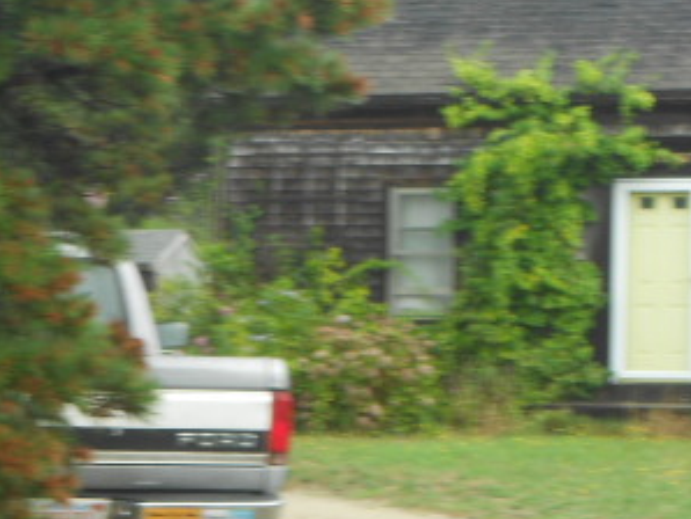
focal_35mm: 163
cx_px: 737
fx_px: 3256
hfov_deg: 11.9
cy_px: 53
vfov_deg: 9.1
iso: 80
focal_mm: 13.5
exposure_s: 1/80
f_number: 5.8
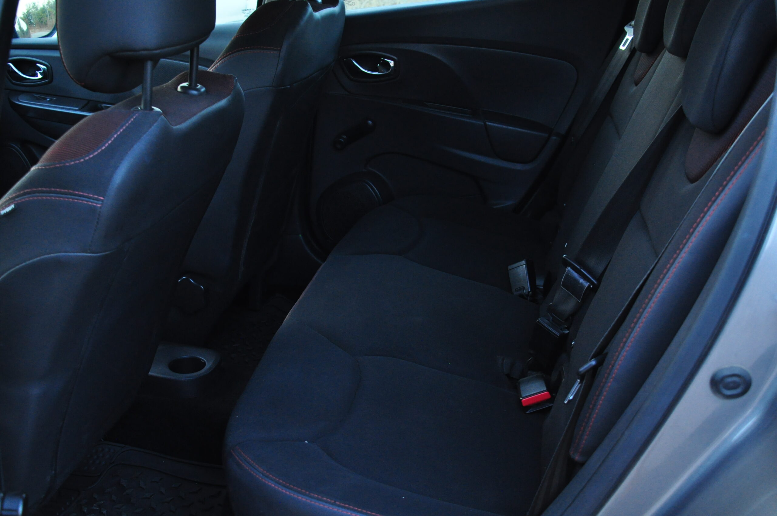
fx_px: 873
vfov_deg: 32.9
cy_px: 258
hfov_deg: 48.0
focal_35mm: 40
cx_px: 388
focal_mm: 27
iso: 1250
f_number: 5.6
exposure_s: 1/60
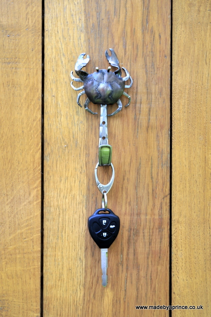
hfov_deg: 23.7
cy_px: 158
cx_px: 106
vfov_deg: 35.1
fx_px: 502
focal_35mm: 57
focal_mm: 38
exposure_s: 1/100
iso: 200
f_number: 5.6
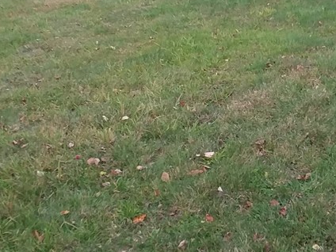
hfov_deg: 27.4
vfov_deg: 20.5
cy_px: 21
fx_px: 679
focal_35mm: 70
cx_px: 254
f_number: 1.9
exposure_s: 1/60
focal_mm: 2.47
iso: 40
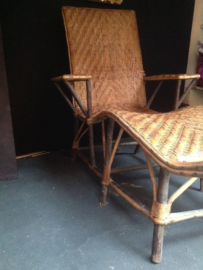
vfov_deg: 51.3
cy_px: 138
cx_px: 100
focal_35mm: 36
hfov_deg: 39.7
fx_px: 281
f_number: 2.4
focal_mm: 4.28
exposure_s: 1/15
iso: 800
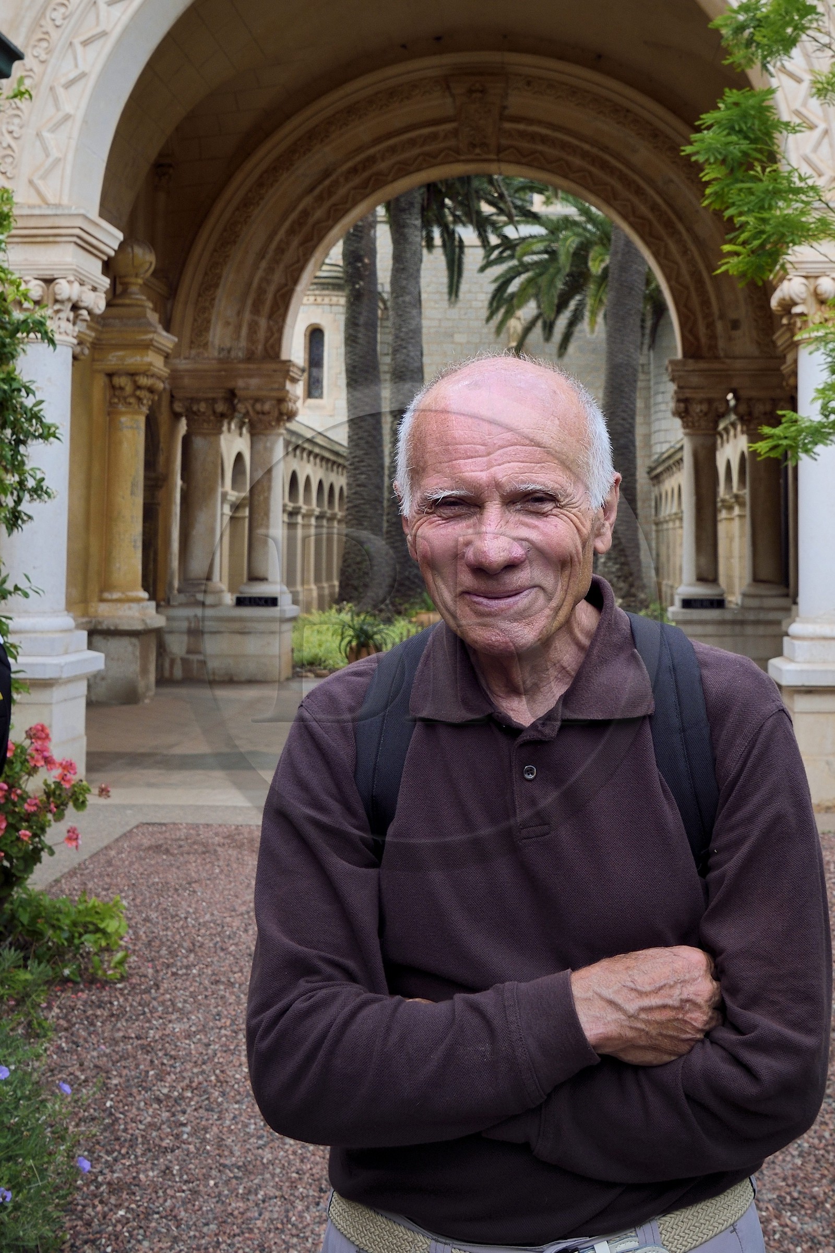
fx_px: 974
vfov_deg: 65.5
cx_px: 418
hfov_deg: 46.4
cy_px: 626
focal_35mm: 28
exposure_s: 1/200
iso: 400
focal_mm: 28
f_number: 11
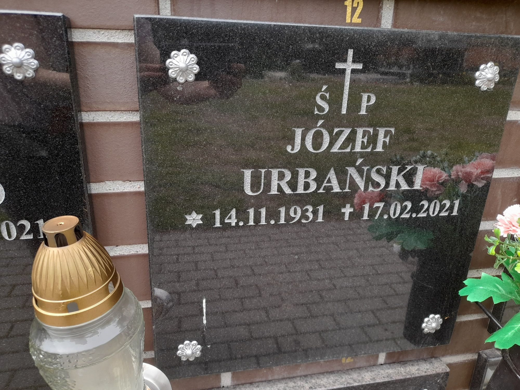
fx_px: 376
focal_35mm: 25
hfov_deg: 69.4
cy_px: 195
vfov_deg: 54.9
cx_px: 260
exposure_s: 1/100
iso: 32
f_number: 2
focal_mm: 4.6
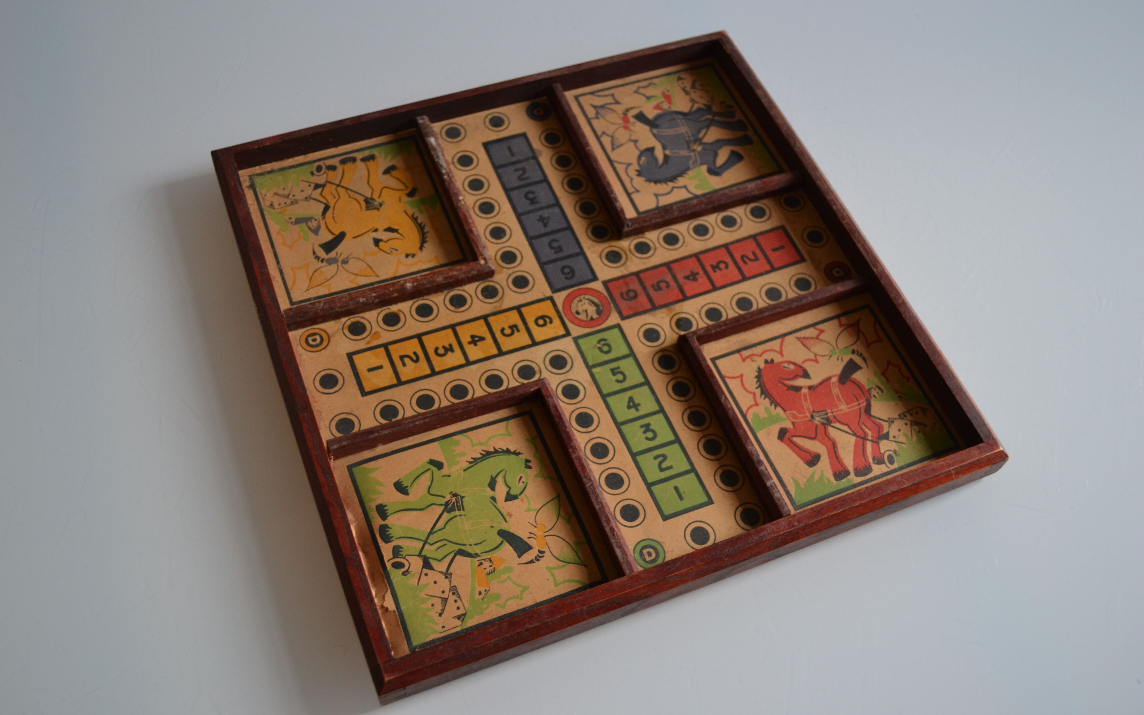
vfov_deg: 34.4
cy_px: 332
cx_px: 568
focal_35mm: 37
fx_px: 1154
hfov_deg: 52.7
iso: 400
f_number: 4
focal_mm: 24
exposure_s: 1/40
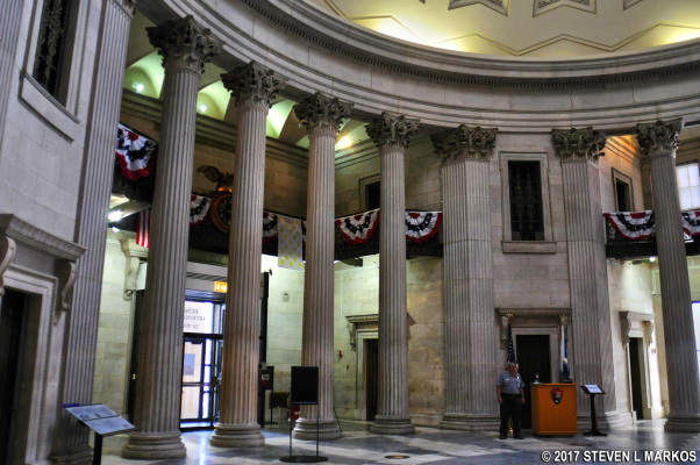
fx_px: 583
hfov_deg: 62.0
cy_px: 232
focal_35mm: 30
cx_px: 350
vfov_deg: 43.5
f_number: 2.8
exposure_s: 1/60
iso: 800
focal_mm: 20
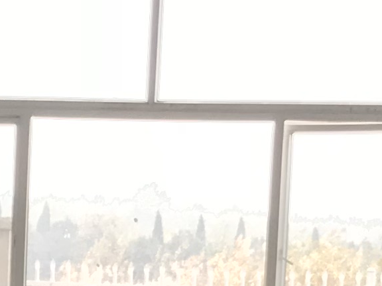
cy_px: 542
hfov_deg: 10.1
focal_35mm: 196
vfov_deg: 7.3
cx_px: 60
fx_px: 2163
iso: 25
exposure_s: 1/50
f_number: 1.8
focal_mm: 3.99
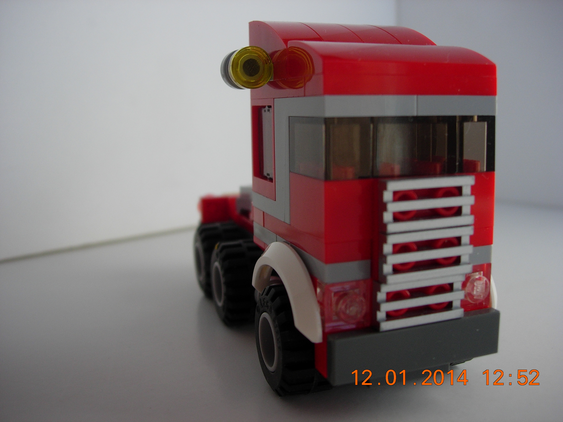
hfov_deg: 49.0
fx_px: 618
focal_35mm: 38
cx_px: 282
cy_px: 211
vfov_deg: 37.7
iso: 64
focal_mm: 7.8
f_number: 2.8
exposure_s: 1/861
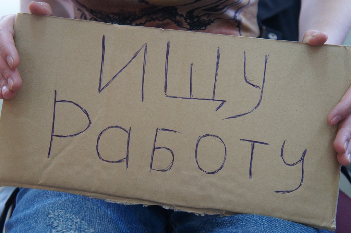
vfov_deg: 25.0
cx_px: 176
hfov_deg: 36.9
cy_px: 116
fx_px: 526
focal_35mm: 54
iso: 1600
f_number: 4.5
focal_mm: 36
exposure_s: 1/100
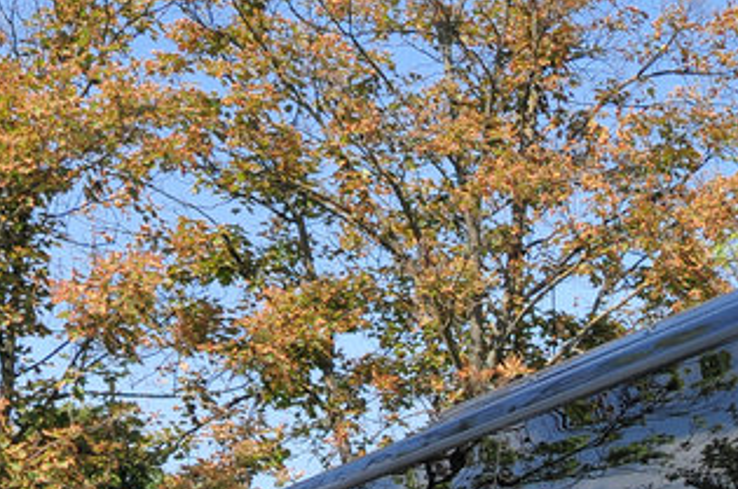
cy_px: 762
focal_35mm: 120
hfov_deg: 16.4
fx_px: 2454
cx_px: 890
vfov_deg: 10.9
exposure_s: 1/320
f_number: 9
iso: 200
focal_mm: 21
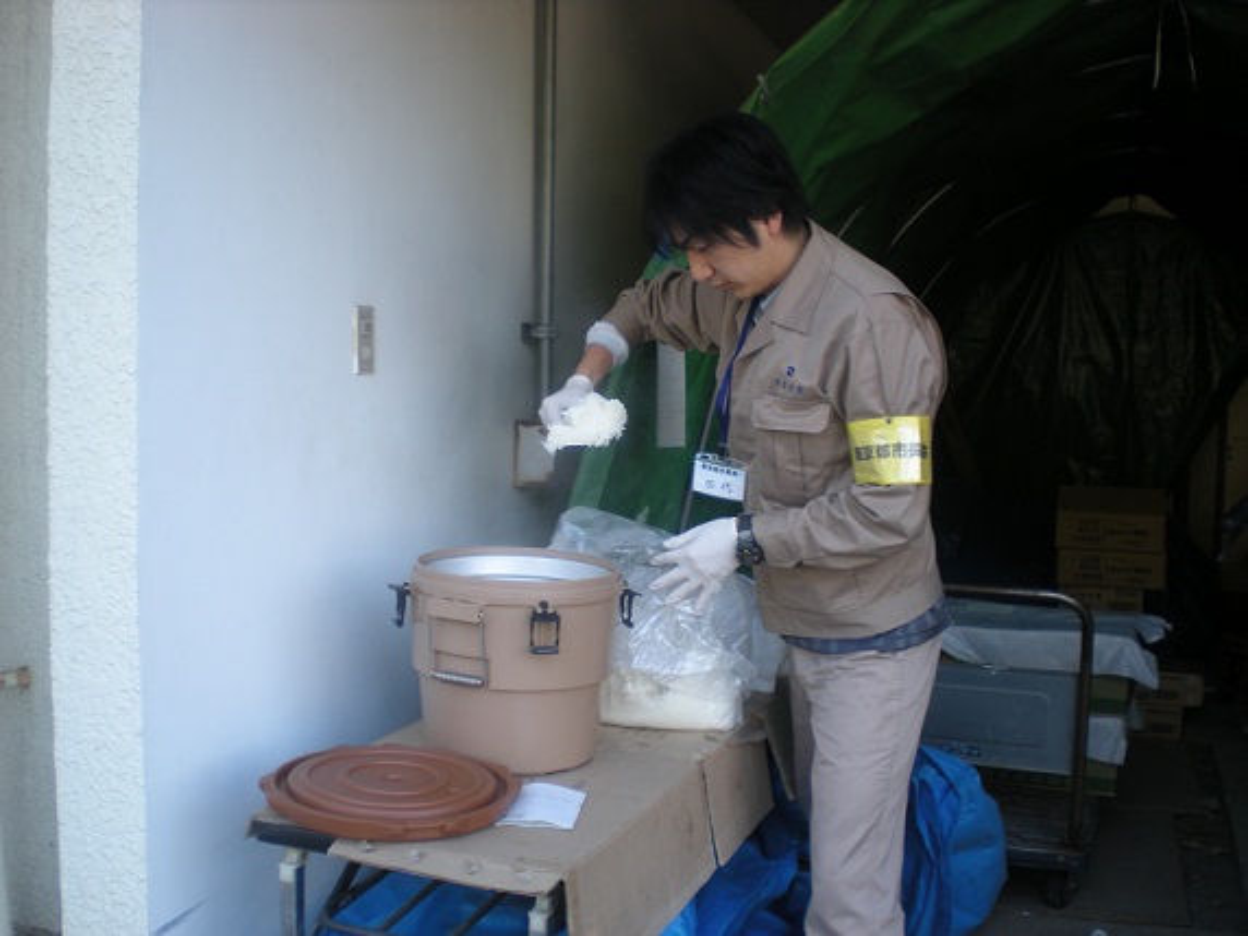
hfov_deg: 49.0
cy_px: 468
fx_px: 1370
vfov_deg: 37.7
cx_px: 624
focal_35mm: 38
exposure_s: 1/59.5
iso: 66
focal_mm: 6.3
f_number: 3.1
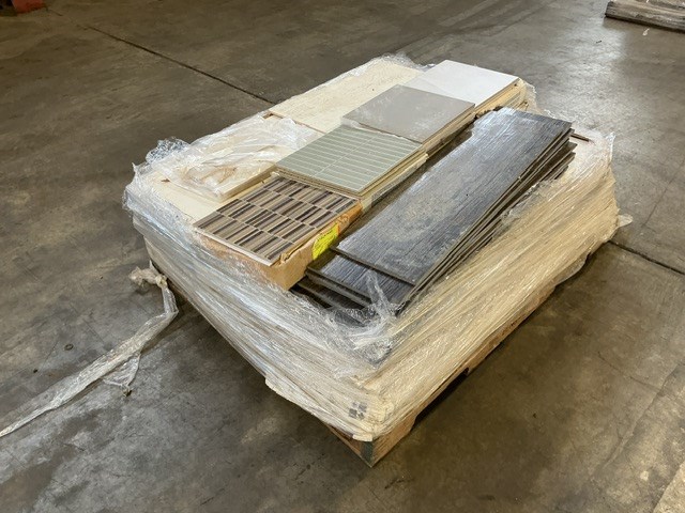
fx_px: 574
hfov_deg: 61.7
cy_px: 256
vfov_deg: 48.2
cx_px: 342
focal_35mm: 29
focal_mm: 3
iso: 80
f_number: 1.8
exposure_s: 1/50
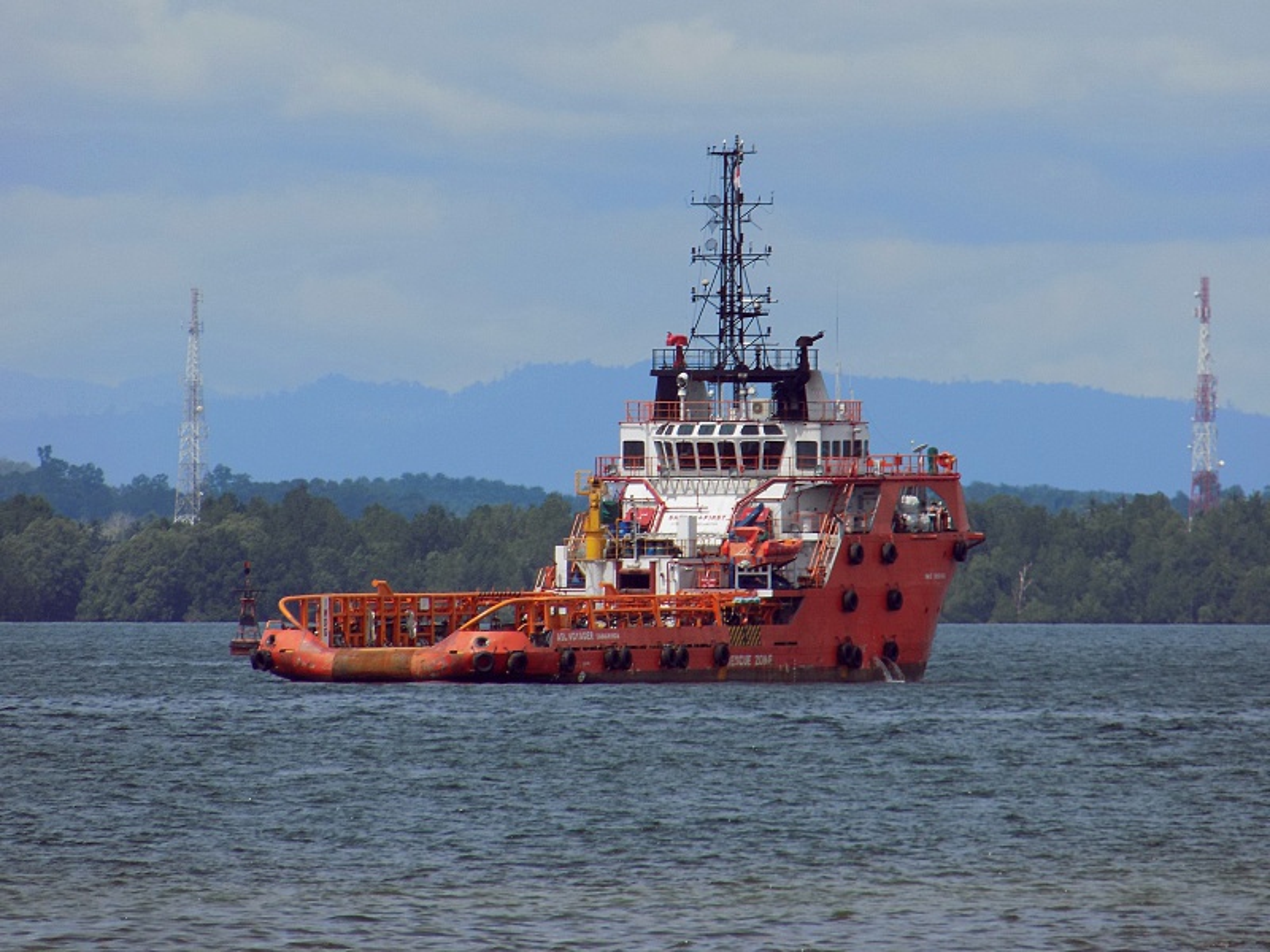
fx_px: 23114
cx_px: 635
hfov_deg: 3.1
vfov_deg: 2.4
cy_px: 476
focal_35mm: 630
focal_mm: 112
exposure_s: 1/500
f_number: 5.9
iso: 80
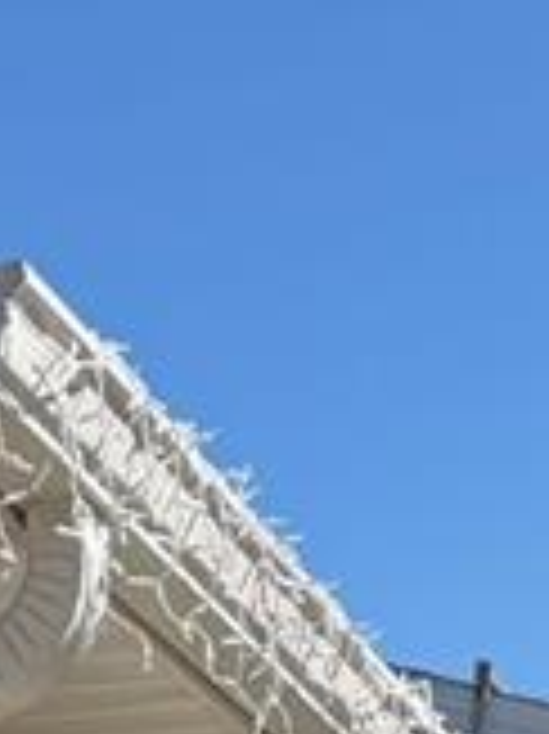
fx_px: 3748
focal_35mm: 177
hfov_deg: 8.4
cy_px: 1761
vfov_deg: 9.8
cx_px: 396
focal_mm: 6.76
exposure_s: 1/5714
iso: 80
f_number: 1.78
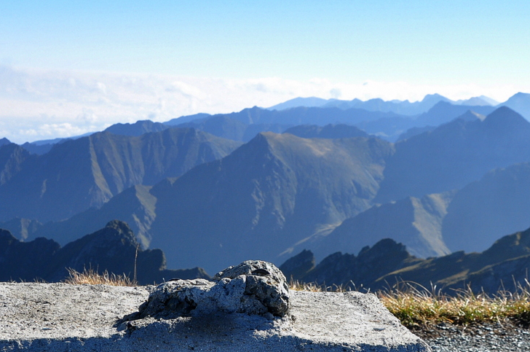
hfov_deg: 32.5
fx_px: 909
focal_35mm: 62
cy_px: 283
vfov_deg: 21.6
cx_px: 226
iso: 400
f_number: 11
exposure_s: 1/400
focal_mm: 25
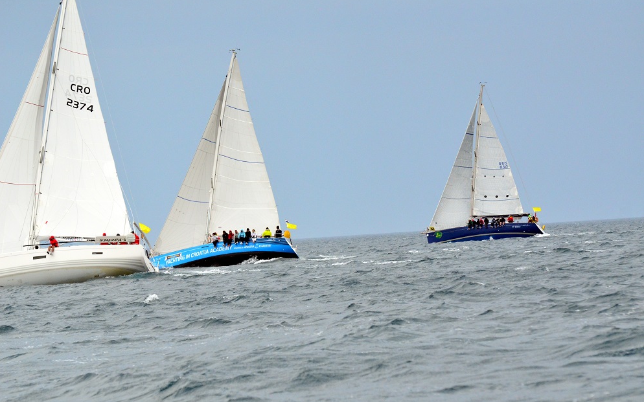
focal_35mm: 238
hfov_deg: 8.8
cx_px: 322
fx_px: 4168
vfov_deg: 5.5
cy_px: 197
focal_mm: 155
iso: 1600
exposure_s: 1/8000
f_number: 5.6
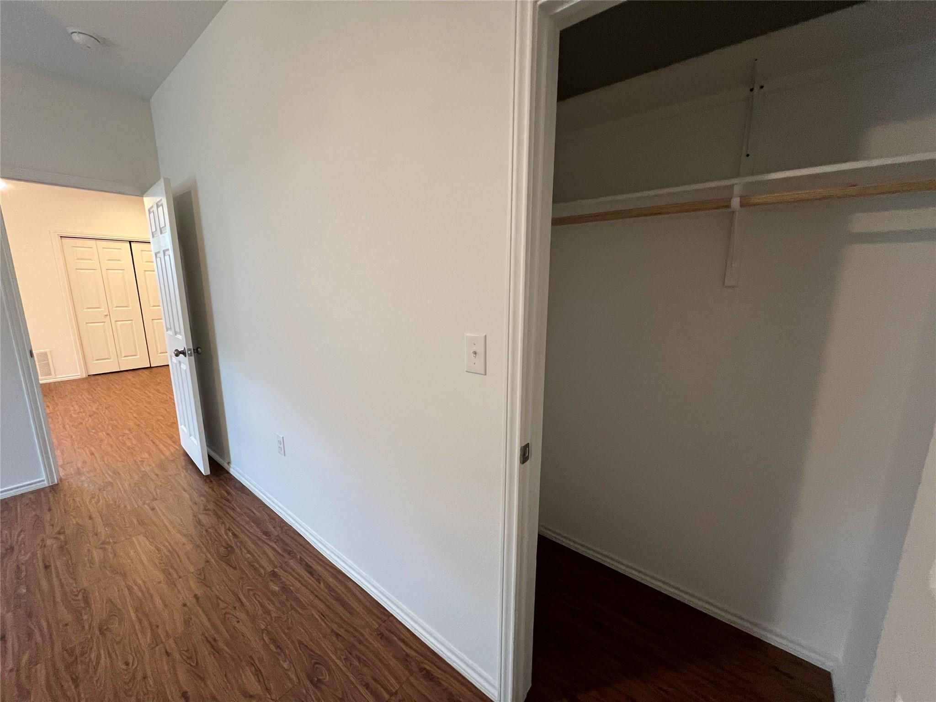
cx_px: 468
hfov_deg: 106.2
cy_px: 351
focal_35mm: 13
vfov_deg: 89.9
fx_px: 352
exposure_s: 1/60
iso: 320
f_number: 1.8
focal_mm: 1.57
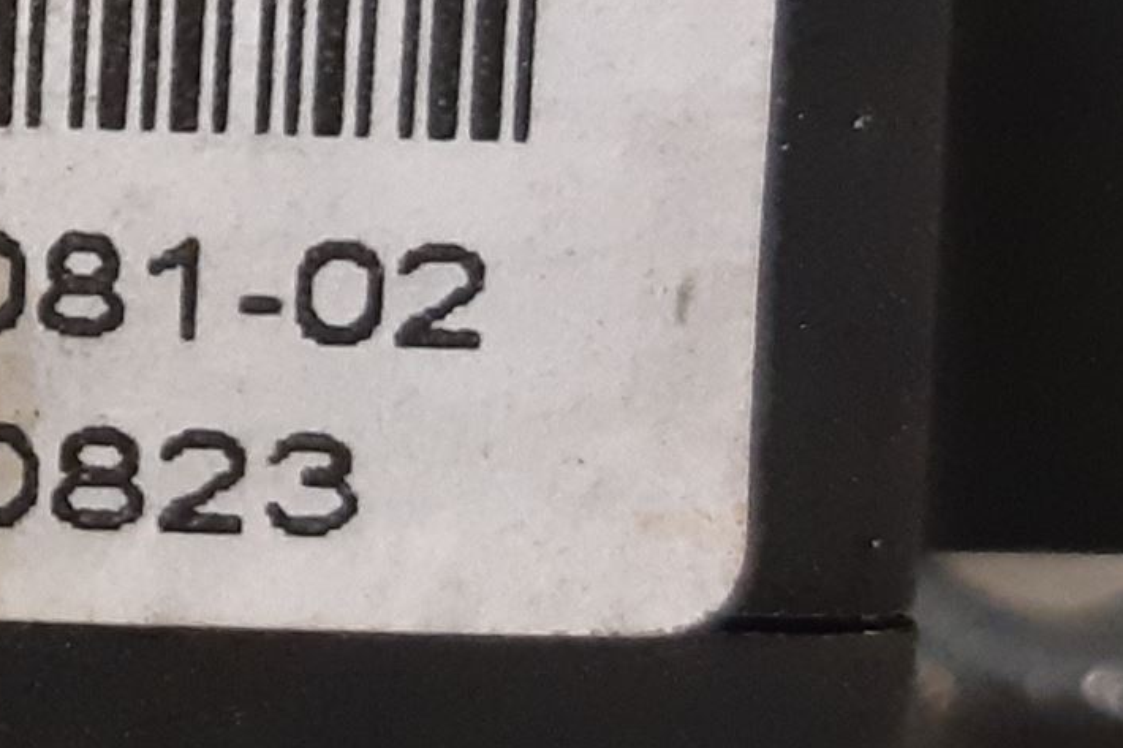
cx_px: -403
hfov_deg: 22.7
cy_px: 319
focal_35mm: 78
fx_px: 2432
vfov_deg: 17.5
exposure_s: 1/50
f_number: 1.7
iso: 320
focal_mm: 3.93
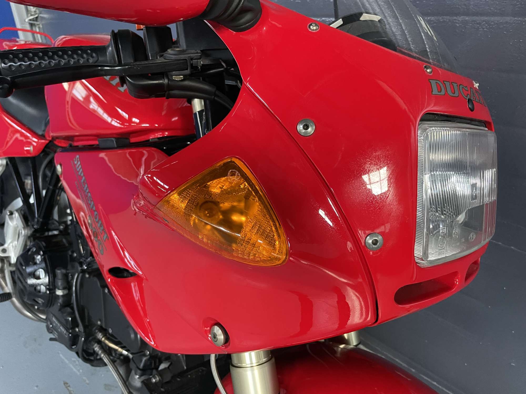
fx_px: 395
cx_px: 263
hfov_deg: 67.3
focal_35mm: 26
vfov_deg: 53.1
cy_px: 197
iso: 640
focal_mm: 4.2
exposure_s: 1/35
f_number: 1.6
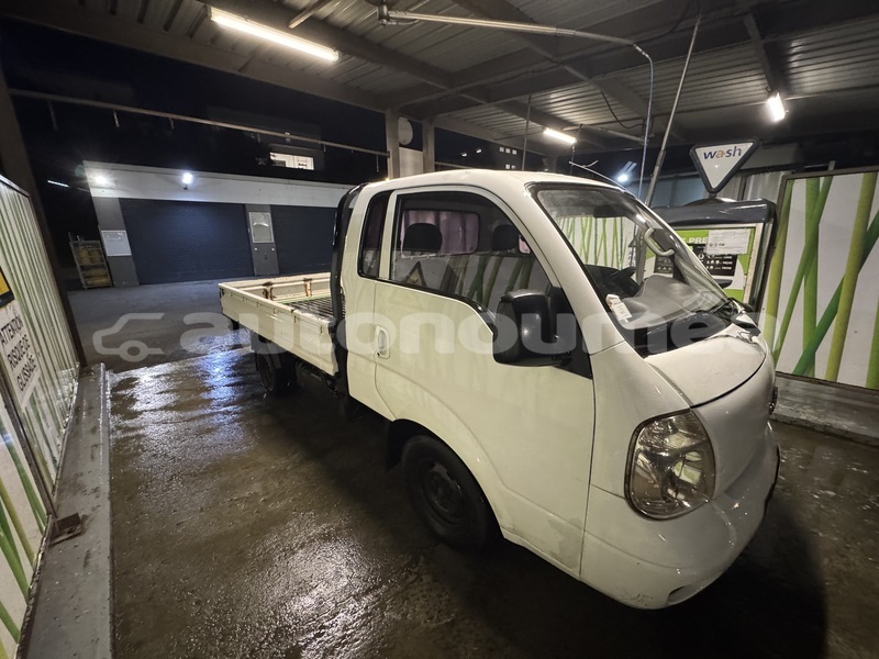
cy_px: 330
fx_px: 356
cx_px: 440
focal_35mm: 14
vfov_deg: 85.7
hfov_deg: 102.1
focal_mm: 2.22
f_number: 2.2
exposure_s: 1/50
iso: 1000
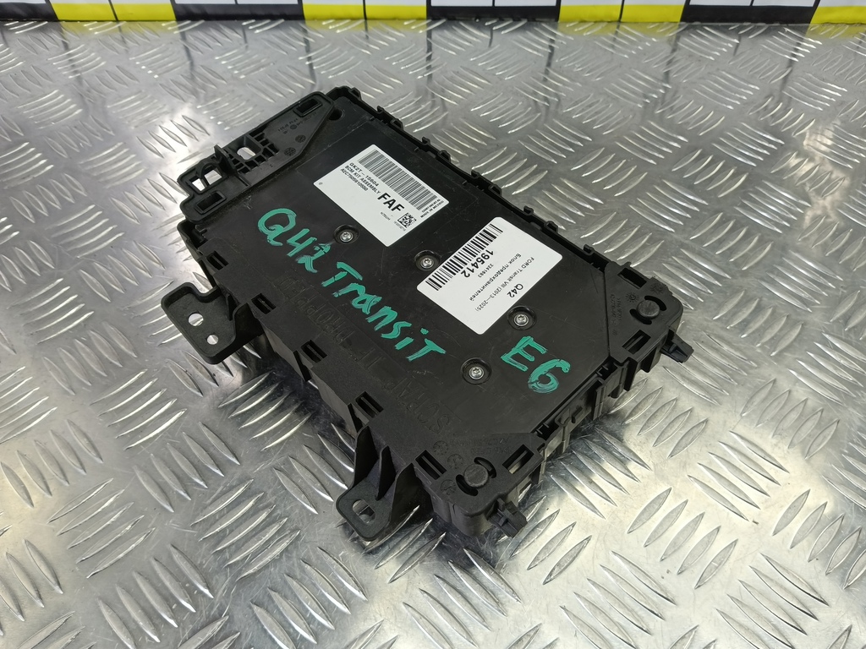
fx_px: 575
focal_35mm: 23
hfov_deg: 73.9
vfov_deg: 58.9
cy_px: 324
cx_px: 433
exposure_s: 1/50
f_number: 1.6
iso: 124
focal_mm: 4.11
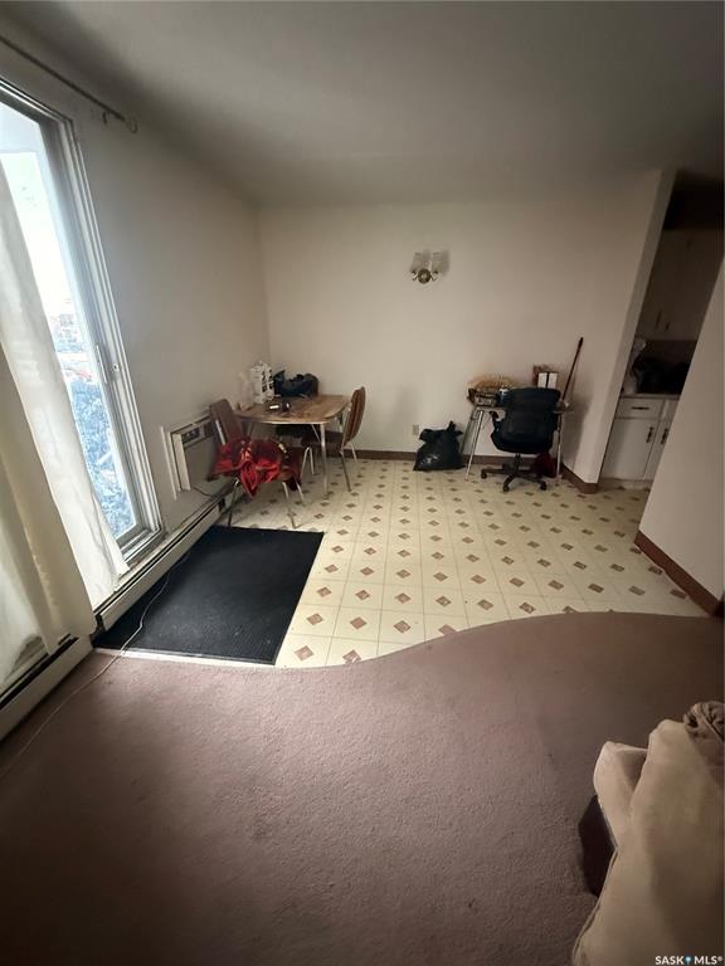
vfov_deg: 102.1
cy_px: 483
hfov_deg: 85.7
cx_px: 362
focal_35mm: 14
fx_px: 391
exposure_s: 1/30
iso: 1250
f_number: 2.2
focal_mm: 2.22
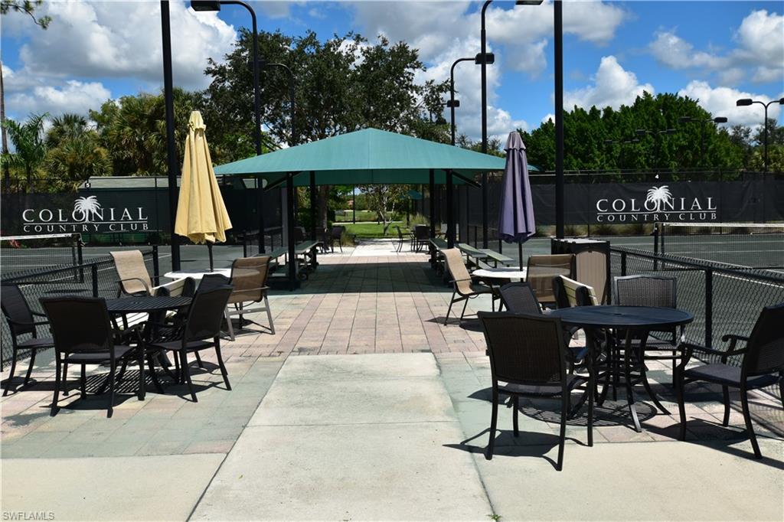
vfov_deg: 36.8
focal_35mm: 36
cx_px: 392
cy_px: 261
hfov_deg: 53.1
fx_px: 784
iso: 320
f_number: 11
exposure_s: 1/500
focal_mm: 24
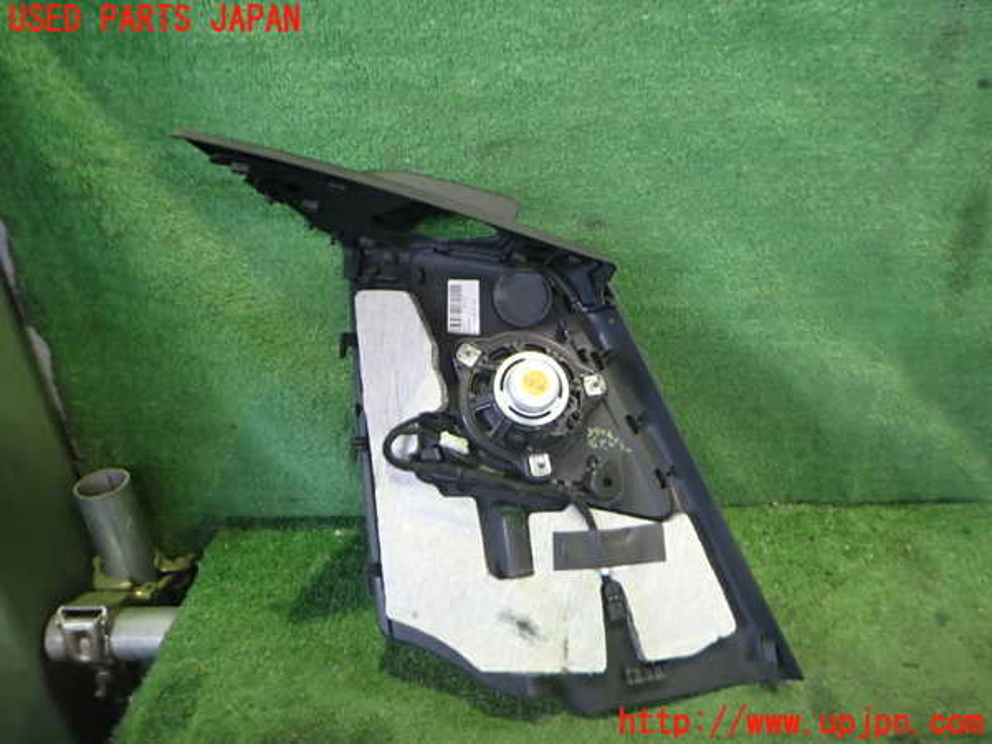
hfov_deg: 69.4
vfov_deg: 54.9
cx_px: 496
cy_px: 372
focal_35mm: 25
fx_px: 716
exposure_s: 1/30
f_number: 2
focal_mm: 4.5
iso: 500
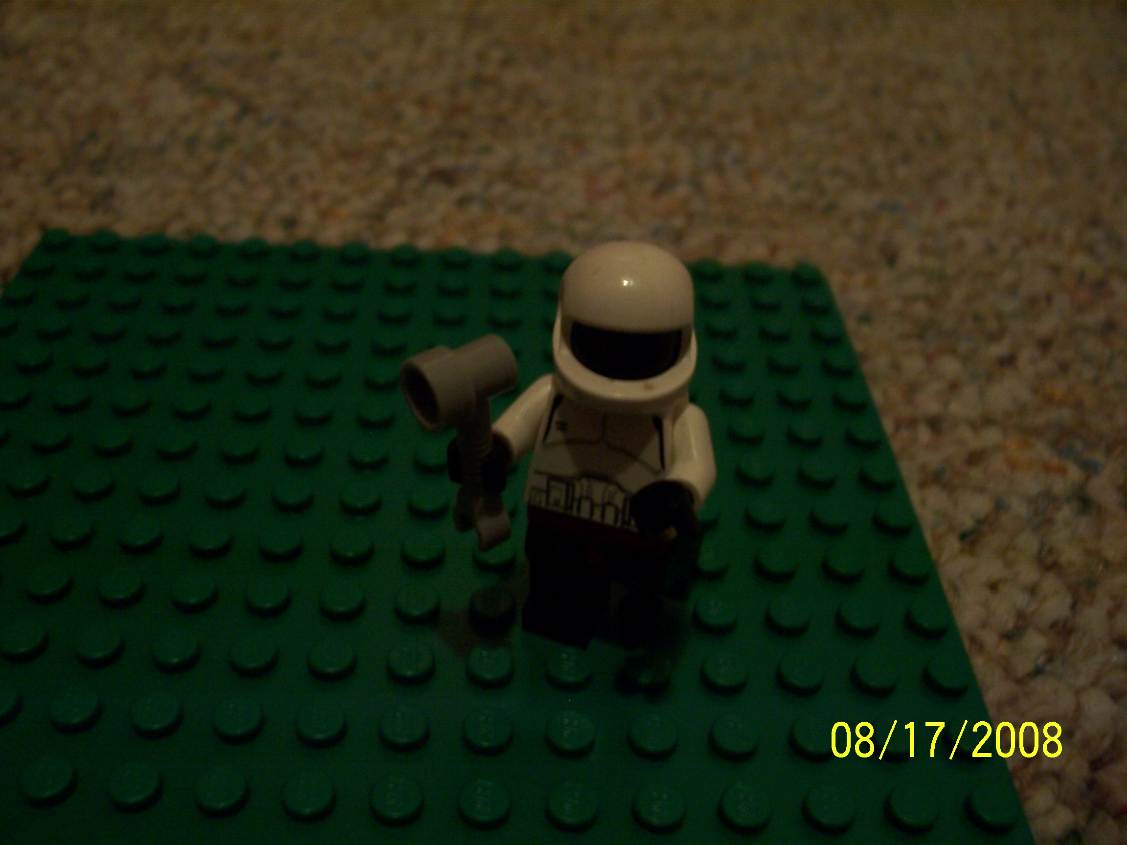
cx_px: 564
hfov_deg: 54.0
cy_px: 422
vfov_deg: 41.8
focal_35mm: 34
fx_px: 1107
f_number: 2.7
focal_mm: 5.6
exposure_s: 1/8
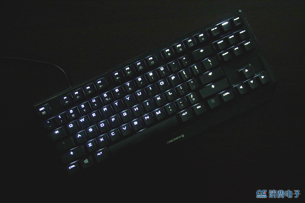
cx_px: 152
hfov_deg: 46.4
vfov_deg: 31.8
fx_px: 356
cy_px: 102
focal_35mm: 42
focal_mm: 28
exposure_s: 1/80
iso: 1600
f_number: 4
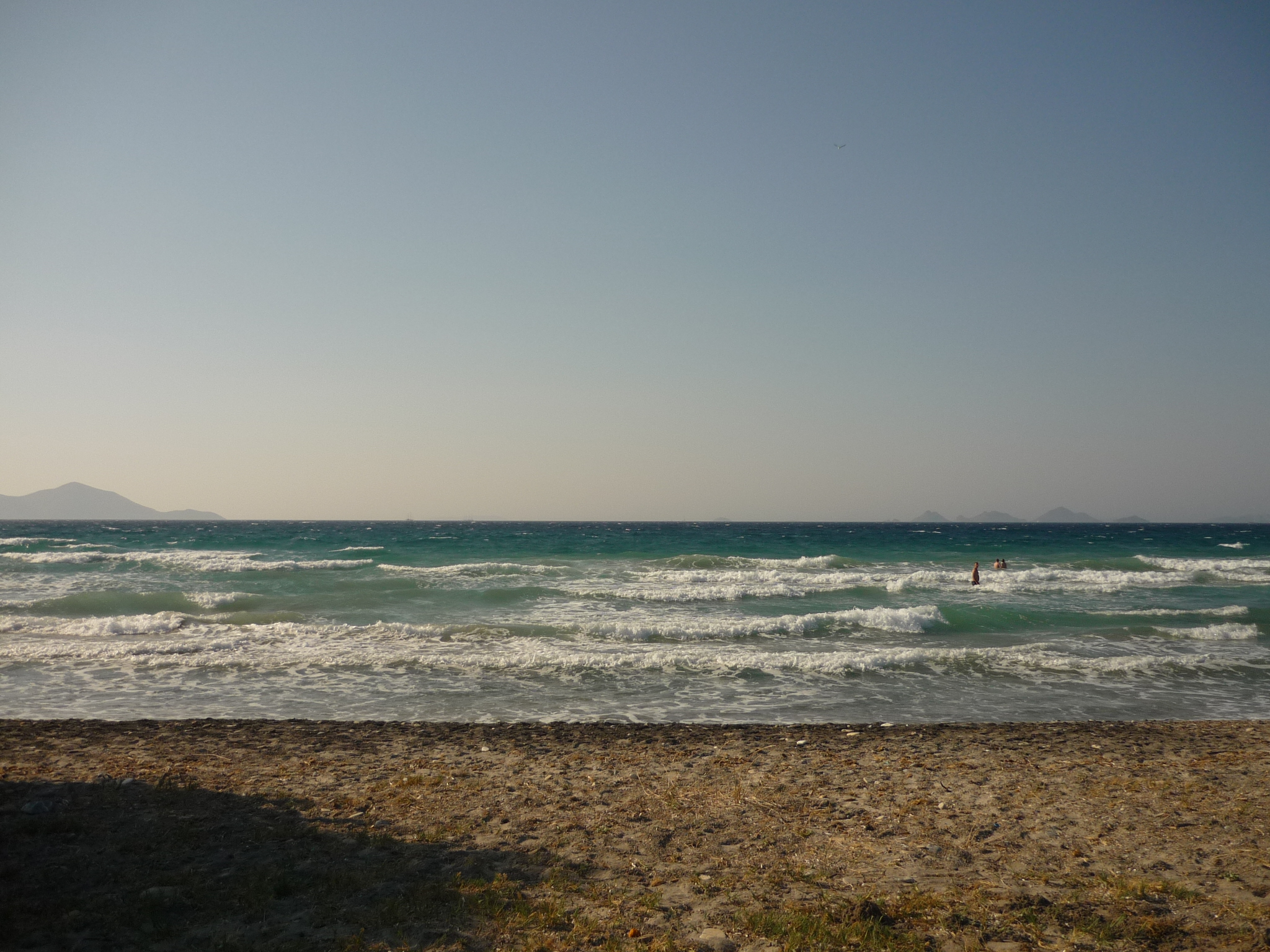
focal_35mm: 33
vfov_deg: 42.9
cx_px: 635
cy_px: 476
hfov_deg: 55.4
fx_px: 1211
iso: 100
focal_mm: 5.5
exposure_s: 1/400
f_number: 8
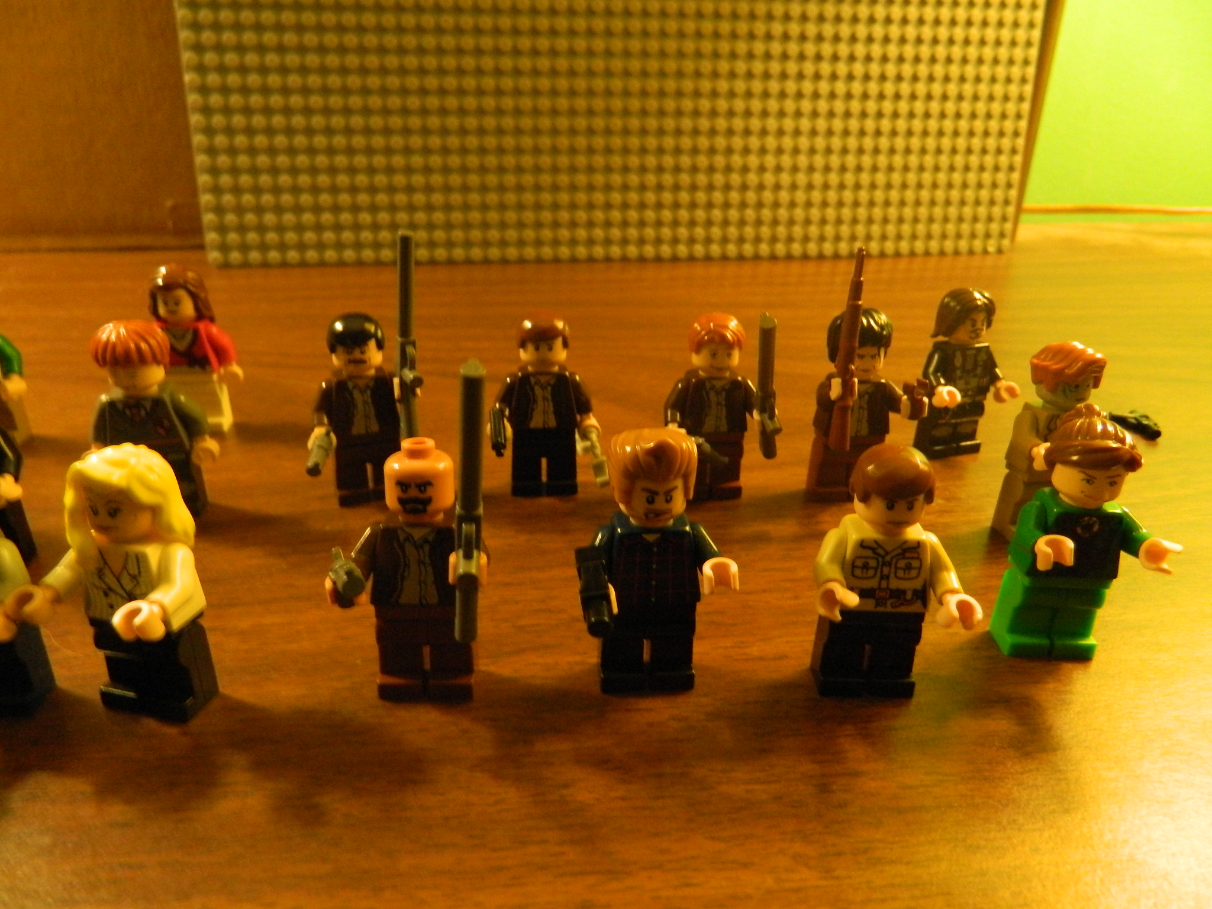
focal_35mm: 25
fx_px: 875
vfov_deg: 54.9
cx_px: 606
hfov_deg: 69.4
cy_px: 454
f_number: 3.1
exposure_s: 1/15
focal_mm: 4.5
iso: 400
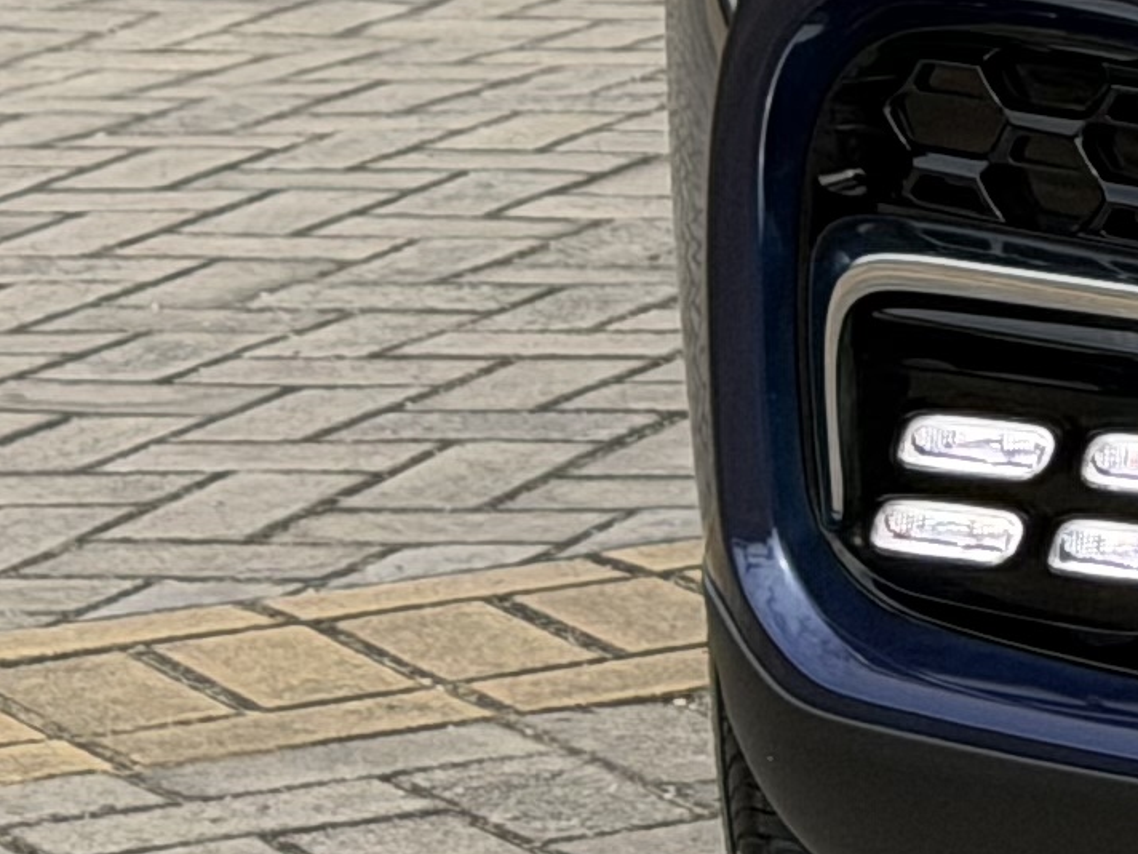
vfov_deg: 5.4
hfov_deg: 6.9
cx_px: 2684
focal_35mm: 272
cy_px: -595
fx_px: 8942
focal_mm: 6.76
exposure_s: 1/3096
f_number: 1.78
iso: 80
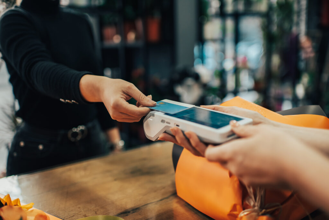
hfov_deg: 54.4
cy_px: 110
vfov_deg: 37.9
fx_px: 320
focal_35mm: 35
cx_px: 164
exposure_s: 1/400
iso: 400
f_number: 1.8
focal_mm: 35
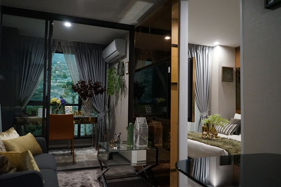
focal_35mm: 28
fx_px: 219
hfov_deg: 65.5
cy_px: 94
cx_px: 140
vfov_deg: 46.4
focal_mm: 28
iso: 5000
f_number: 3.5
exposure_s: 1/160
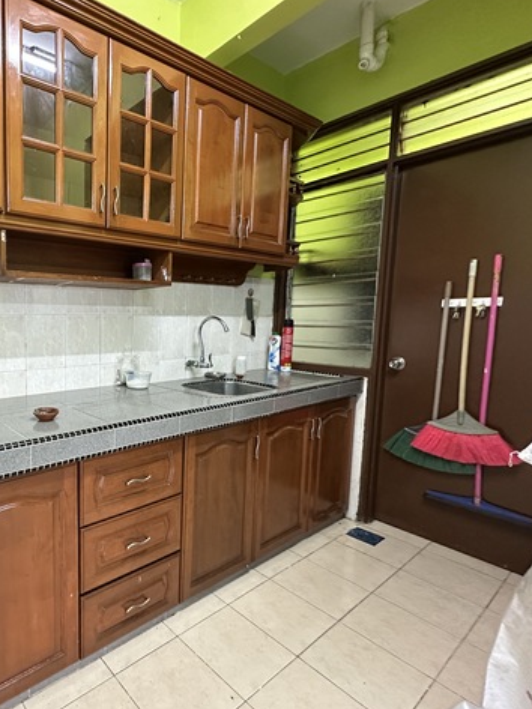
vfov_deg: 84.7
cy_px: 356
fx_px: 389
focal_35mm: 19
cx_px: 92
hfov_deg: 61.8
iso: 800
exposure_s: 1/60
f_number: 2.2
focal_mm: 2.22
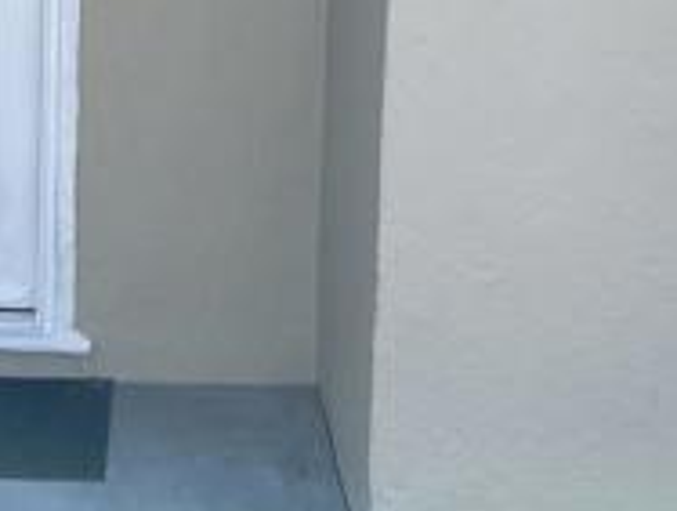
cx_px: 167
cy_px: 51
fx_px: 1940
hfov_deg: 19.6
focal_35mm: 99
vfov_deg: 14.8
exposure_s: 1/650
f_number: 1.8
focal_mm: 3
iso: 16
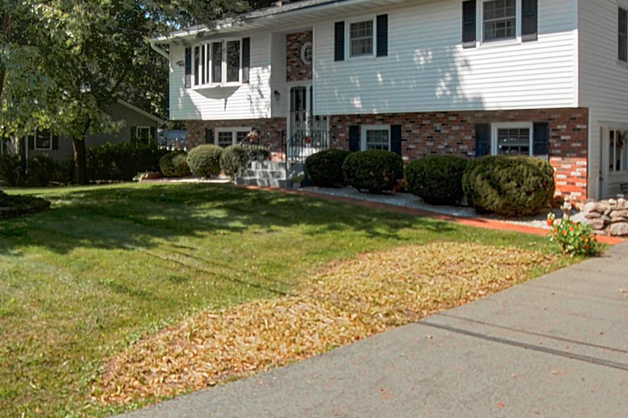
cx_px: 285
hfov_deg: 62.0
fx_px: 521
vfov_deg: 43.2
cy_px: 147
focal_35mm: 30
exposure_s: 1/60
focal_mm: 11
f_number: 14
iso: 200
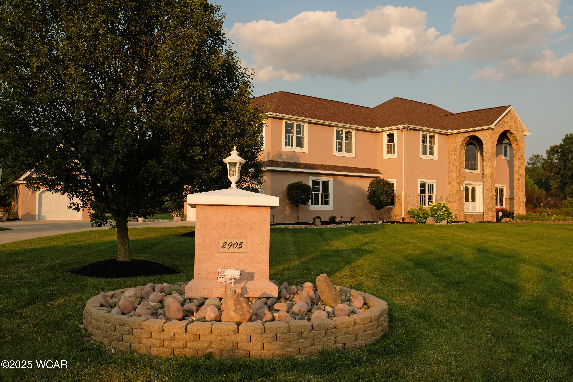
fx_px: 525
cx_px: 286
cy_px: 191
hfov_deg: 57.2
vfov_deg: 40.0
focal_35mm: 33
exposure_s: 1/1600
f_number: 5.6
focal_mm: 22.3
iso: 800
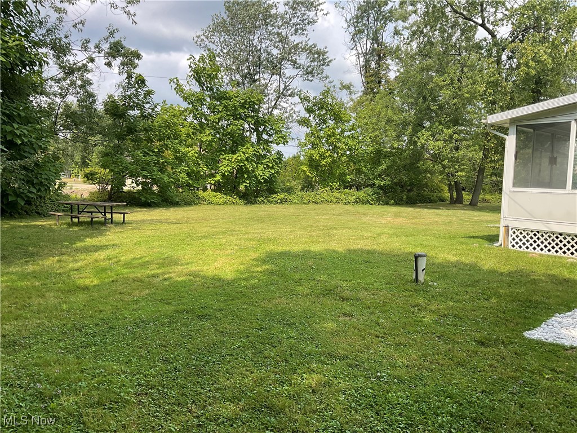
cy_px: 216
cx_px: 288
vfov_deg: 48.2
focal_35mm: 29
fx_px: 483
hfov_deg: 61.7
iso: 16
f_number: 1.8
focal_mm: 3
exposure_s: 1/883
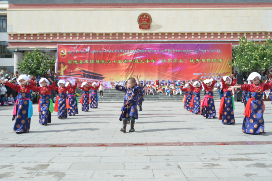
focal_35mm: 35
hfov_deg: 54.4
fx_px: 264
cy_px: 90
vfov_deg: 37.9
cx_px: 136
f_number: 8
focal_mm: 35
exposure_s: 1/250
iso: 400
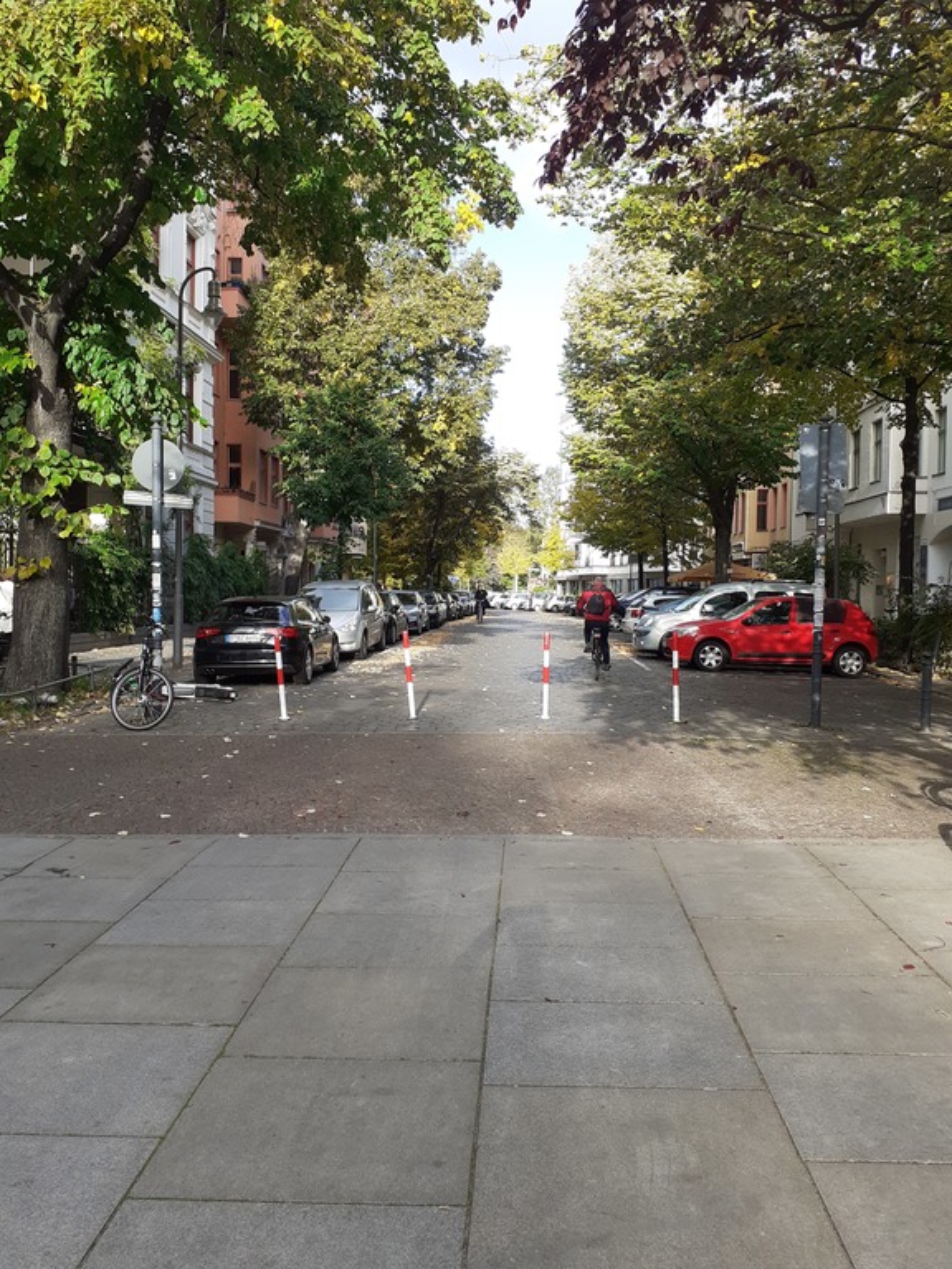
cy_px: 634
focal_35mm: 27
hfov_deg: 51.4
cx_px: 476
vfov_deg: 65.3
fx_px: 990
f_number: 1.9
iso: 40
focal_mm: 3.6
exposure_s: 1/338
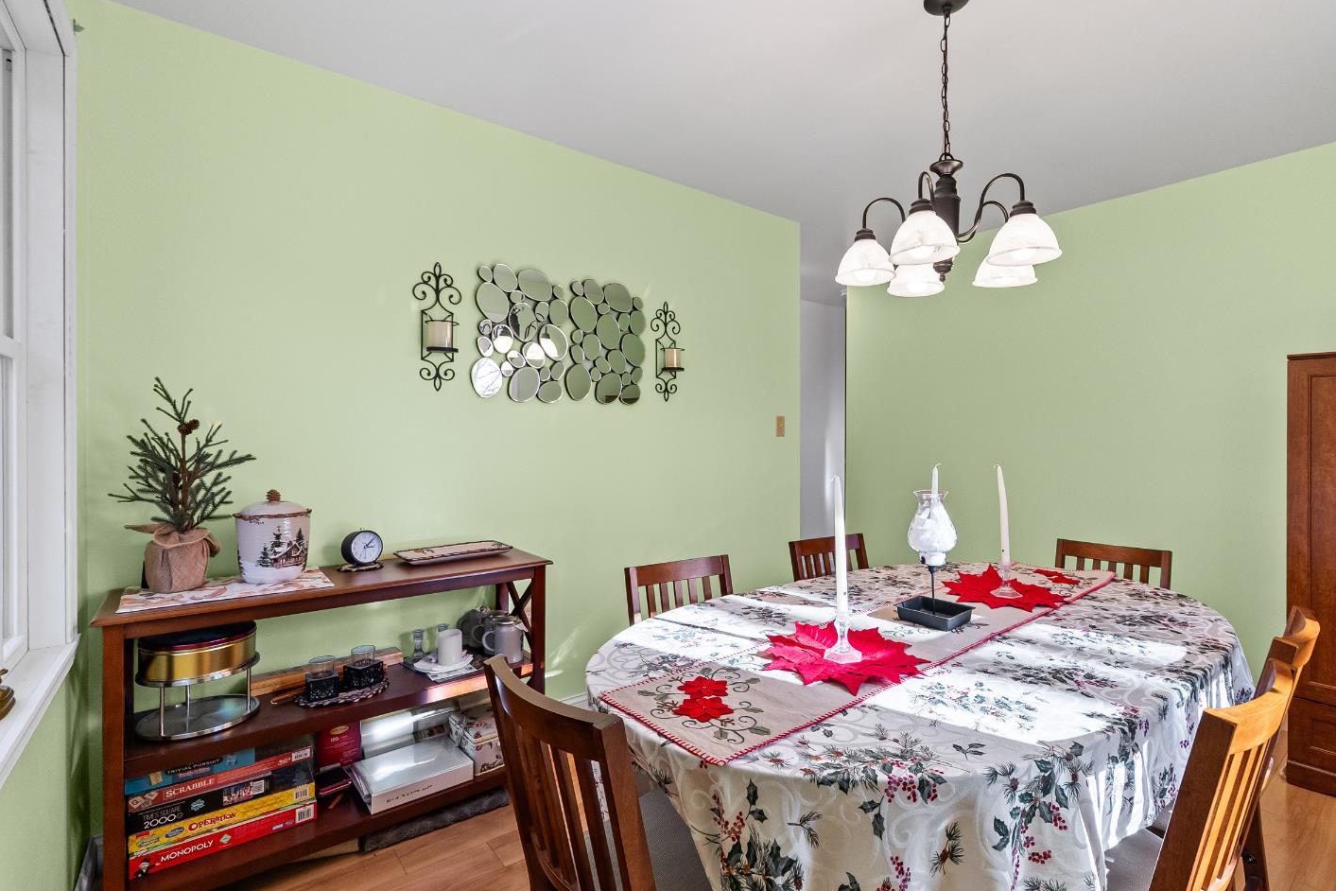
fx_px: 631
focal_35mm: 17
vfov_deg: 70.4
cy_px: 447
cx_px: 708
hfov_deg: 93.2
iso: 2500
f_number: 8
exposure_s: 1/30
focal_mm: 16
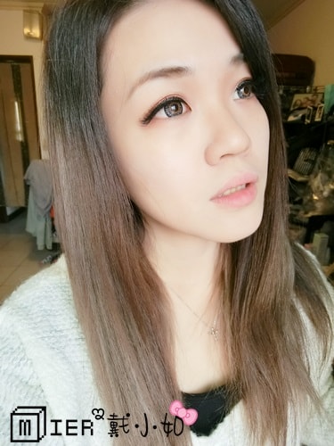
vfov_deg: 79.0
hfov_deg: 63.4
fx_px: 270
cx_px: 167
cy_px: 223
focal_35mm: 21
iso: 100
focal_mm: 4.58
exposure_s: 1/50
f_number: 2.8
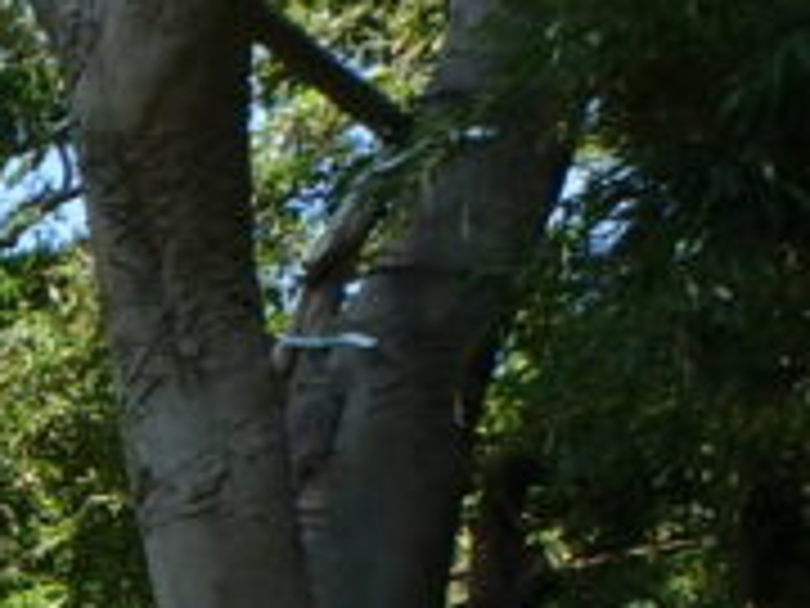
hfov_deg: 16.8
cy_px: 1124
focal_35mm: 91
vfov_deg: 14.2
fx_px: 2129
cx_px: -747
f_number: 3.5
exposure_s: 1/320
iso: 125
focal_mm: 3.7
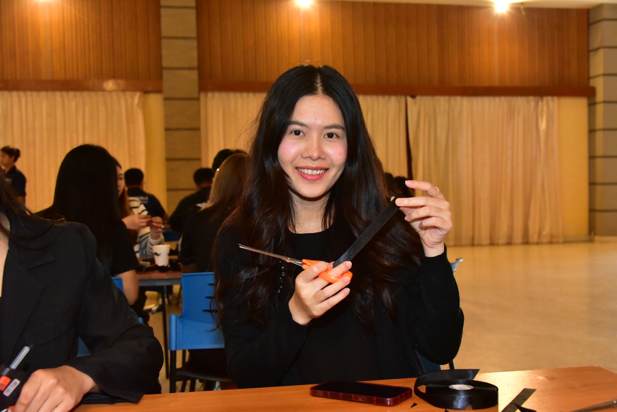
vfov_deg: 29.9
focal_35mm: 45
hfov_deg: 43.6
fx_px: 772
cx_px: 308
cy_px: 206
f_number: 6.3
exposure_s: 1/100
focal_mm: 45
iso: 8000
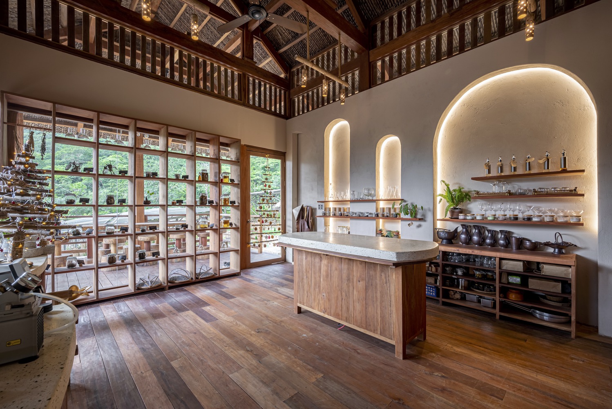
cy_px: 204
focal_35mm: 16
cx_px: 306
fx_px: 264
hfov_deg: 98.5
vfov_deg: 75.5
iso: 200
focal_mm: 15.5
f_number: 9
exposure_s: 1/4
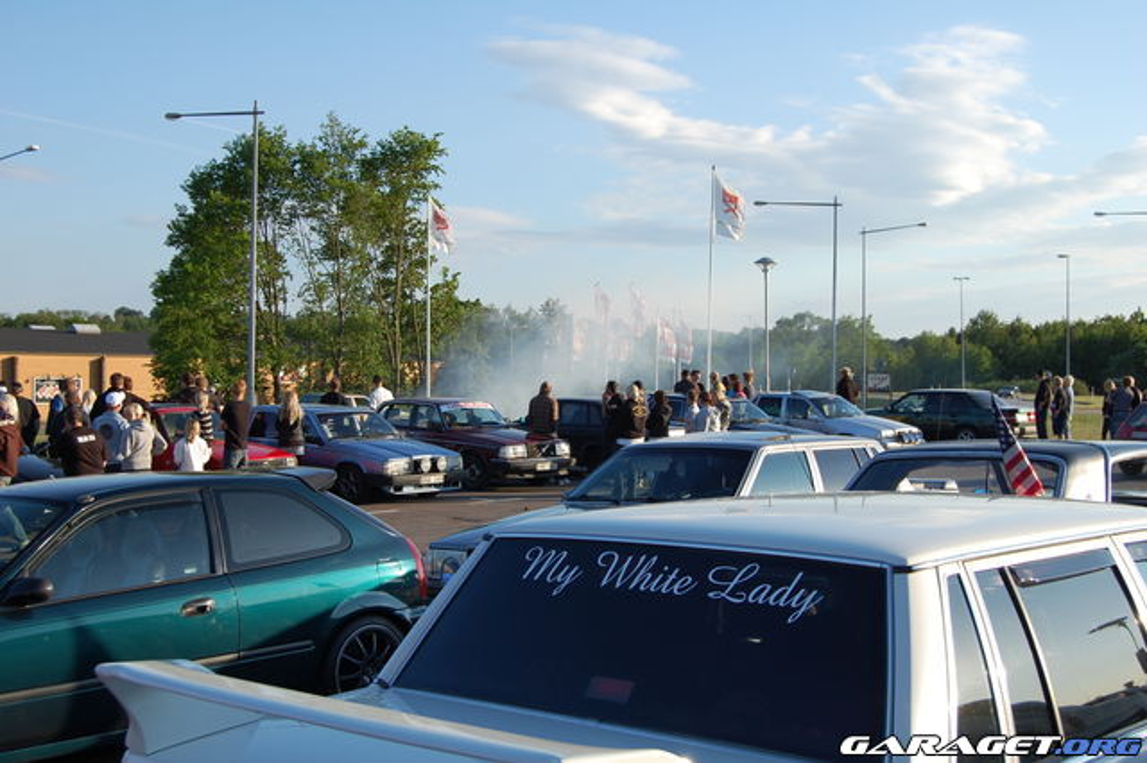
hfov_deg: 41.1
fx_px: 1528
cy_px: 382
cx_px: 574
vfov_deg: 28.0
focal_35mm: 48
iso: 200
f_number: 8
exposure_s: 1/250
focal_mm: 32
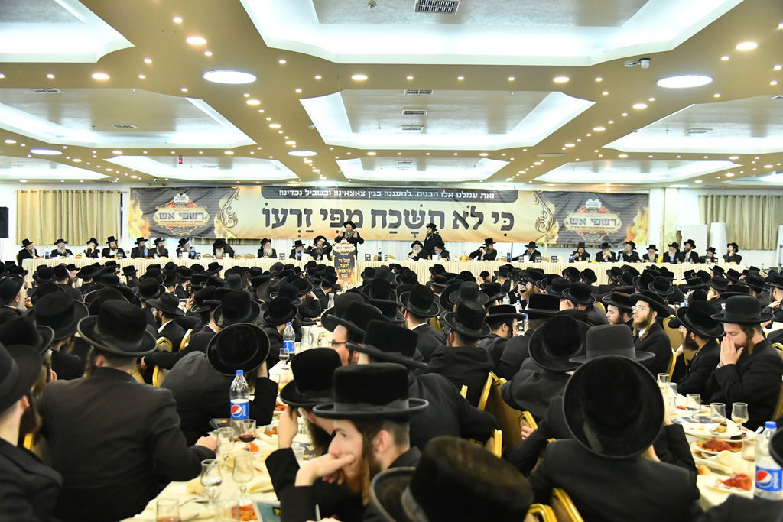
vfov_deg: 41.1
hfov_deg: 58.7
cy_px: 261
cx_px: 392
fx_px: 696
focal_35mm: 32
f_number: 4
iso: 4000
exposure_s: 1/250
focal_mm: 32
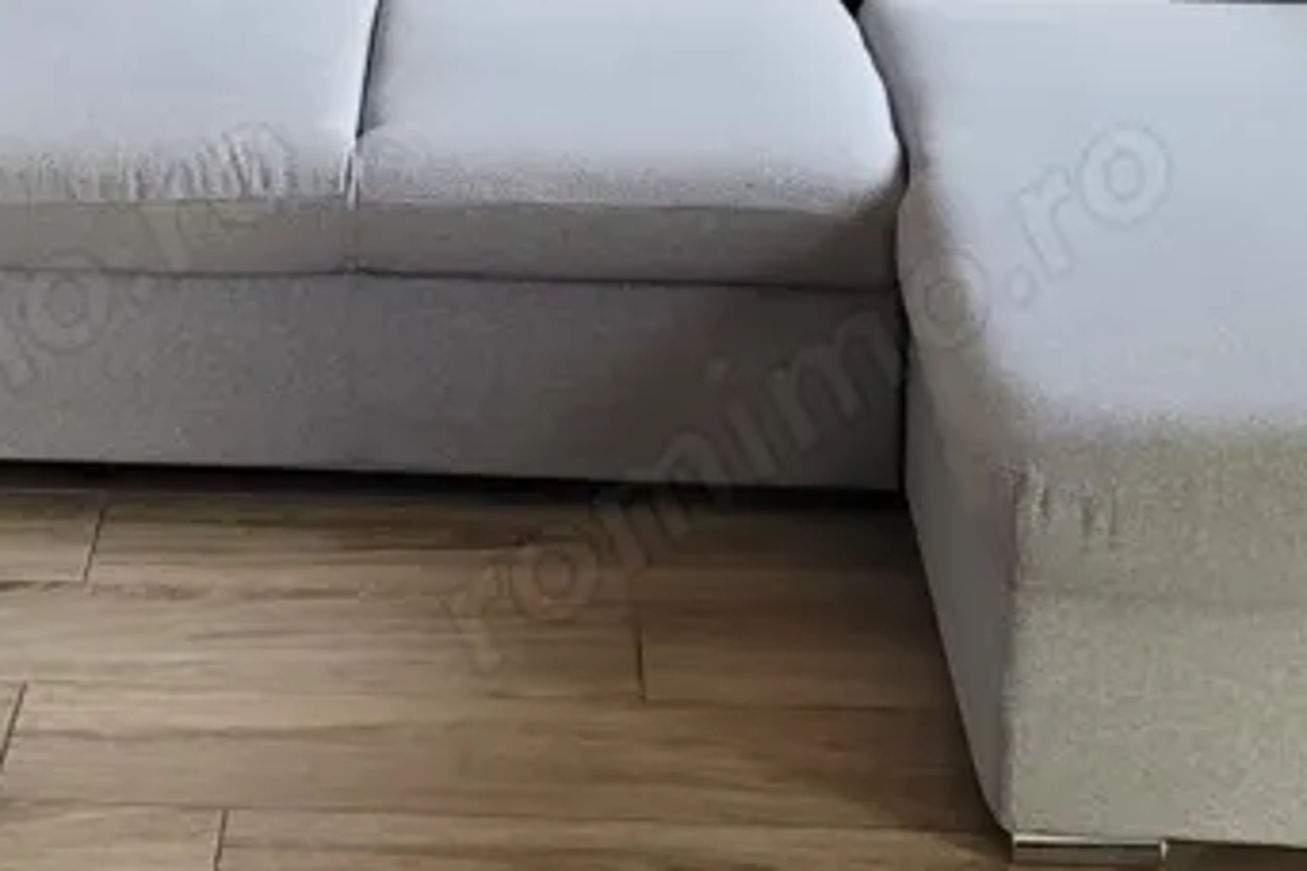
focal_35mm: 79
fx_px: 2868
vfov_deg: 15.6
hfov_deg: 25.5
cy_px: -523
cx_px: 390
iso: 320
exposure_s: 1/50
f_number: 1.8
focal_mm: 5.4
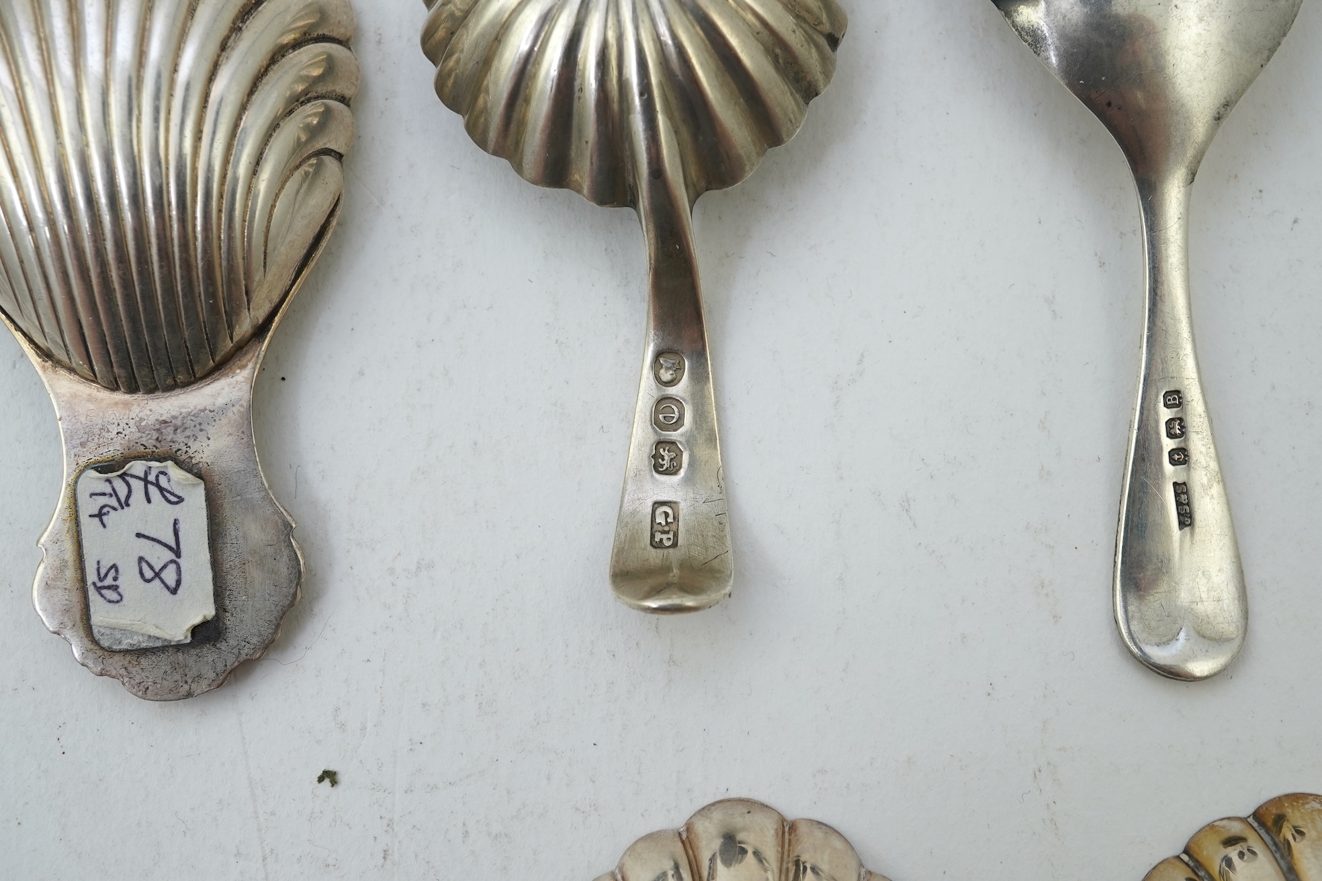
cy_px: 440
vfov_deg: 29.9
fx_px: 1652
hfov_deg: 43.6
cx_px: 661
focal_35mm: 45
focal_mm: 30
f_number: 13
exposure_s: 1/50
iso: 320
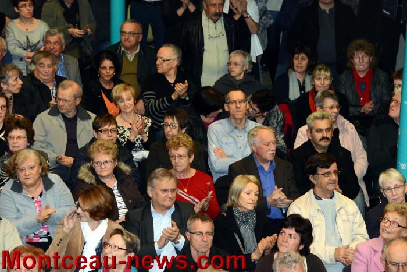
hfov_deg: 12.1
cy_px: 136
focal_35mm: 170
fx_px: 1922
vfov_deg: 8.1
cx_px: 204
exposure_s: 1/200
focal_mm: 170
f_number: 8
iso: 6400
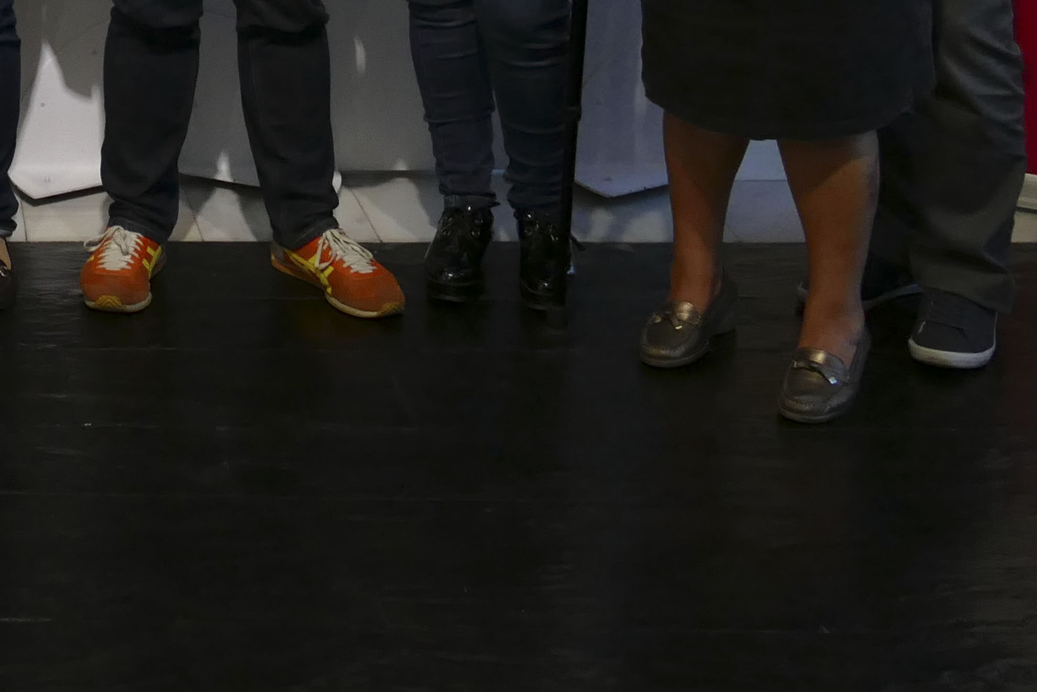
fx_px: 1987
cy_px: -250
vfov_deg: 18.2
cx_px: -338
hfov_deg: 25.0
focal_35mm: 69
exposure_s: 1/60
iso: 500
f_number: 2.8
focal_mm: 9.12
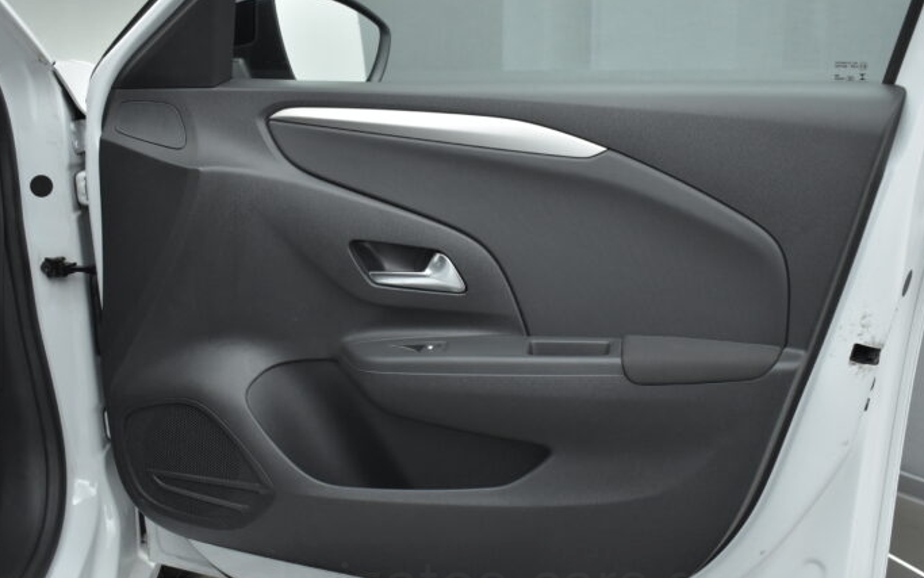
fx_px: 997
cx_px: 446
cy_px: 289
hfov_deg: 49.7
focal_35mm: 40
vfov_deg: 32.3
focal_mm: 23
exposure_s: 1/125
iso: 1600
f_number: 3.8
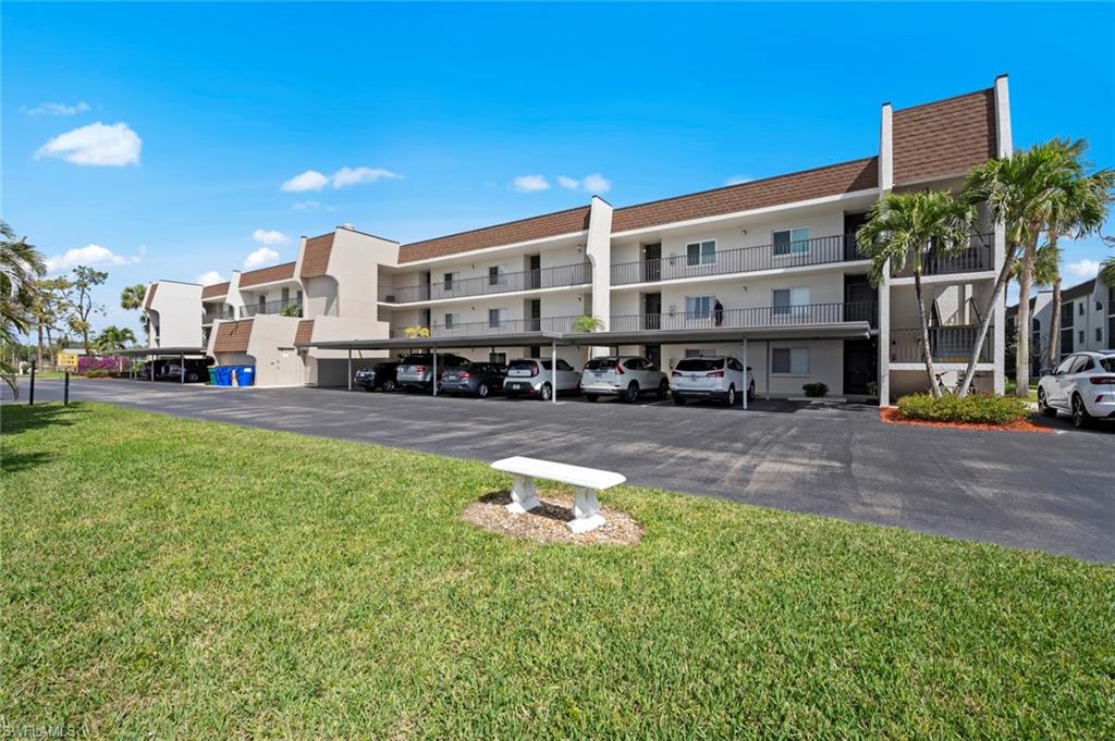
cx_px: 558
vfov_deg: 77.2
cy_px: 370
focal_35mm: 15
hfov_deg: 100.4
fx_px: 464
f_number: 11
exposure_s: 1/250
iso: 200
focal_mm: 15
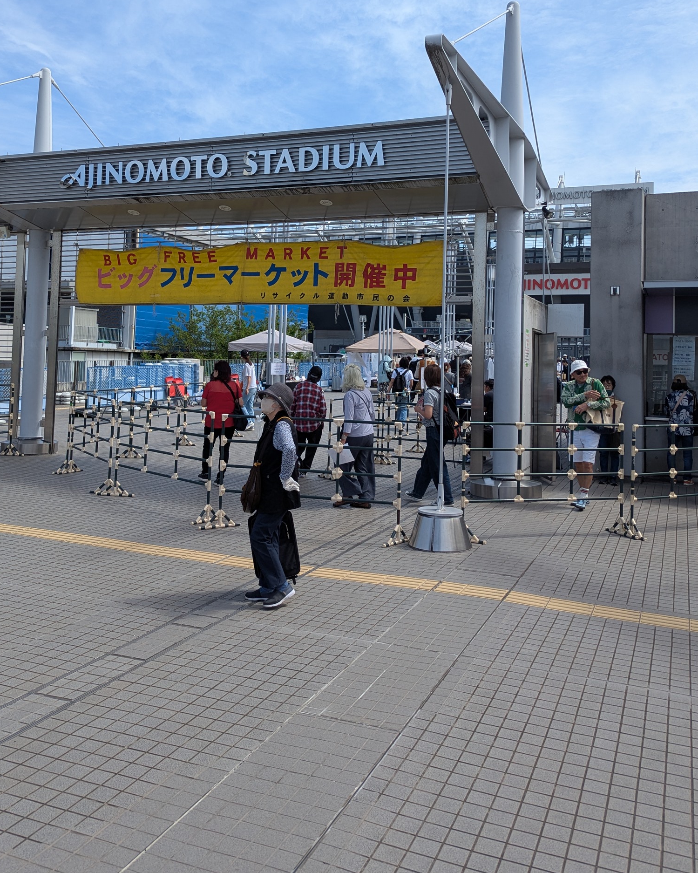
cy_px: 309
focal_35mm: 32
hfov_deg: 45.8
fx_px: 826
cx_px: 323
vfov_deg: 54.8
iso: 48
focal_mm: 6.81
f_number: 1.85
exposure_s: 1/2179
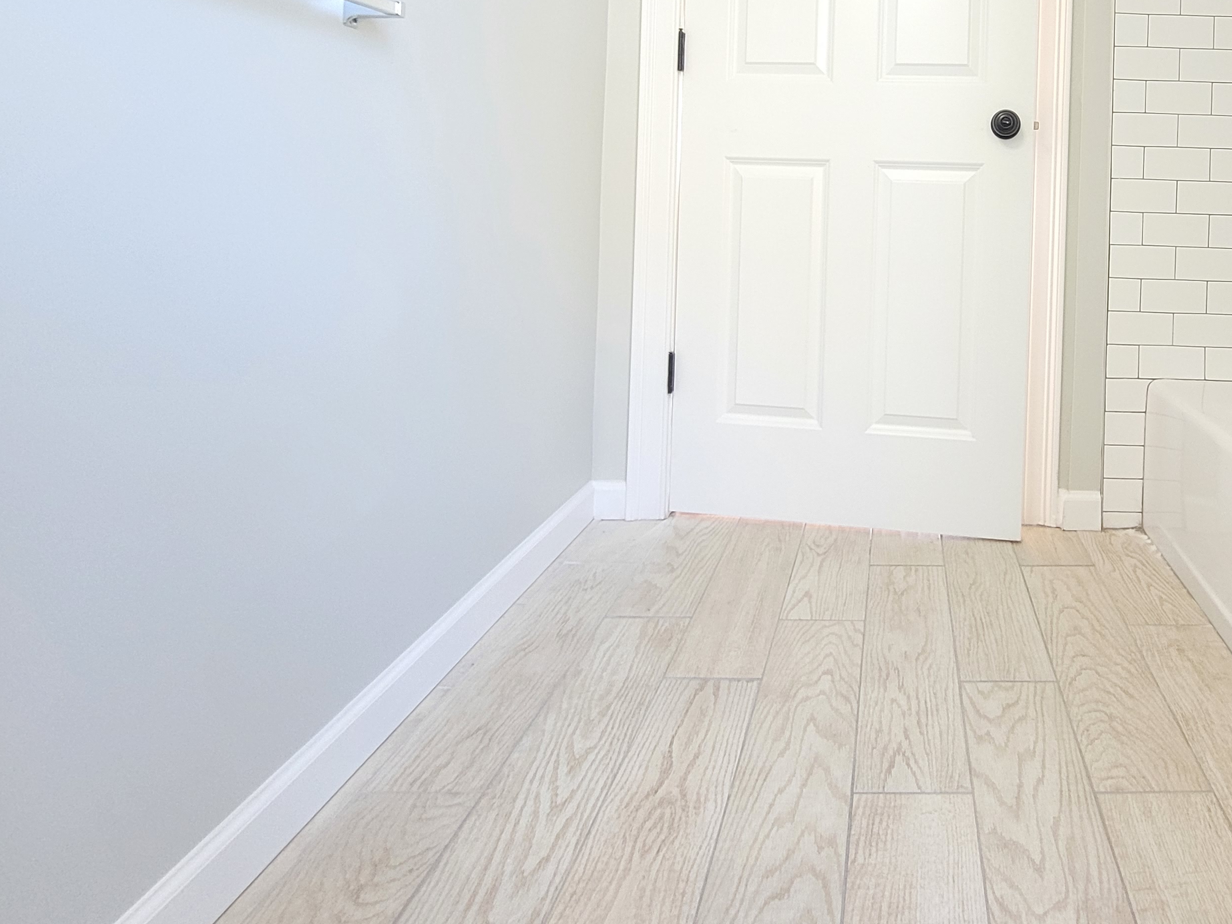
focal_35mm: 21
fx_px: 747
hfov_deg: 74.6
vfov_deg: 59.0
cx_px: 889
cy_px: 199
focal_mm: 1.74
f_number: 2.2
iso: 320
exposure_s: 1/39
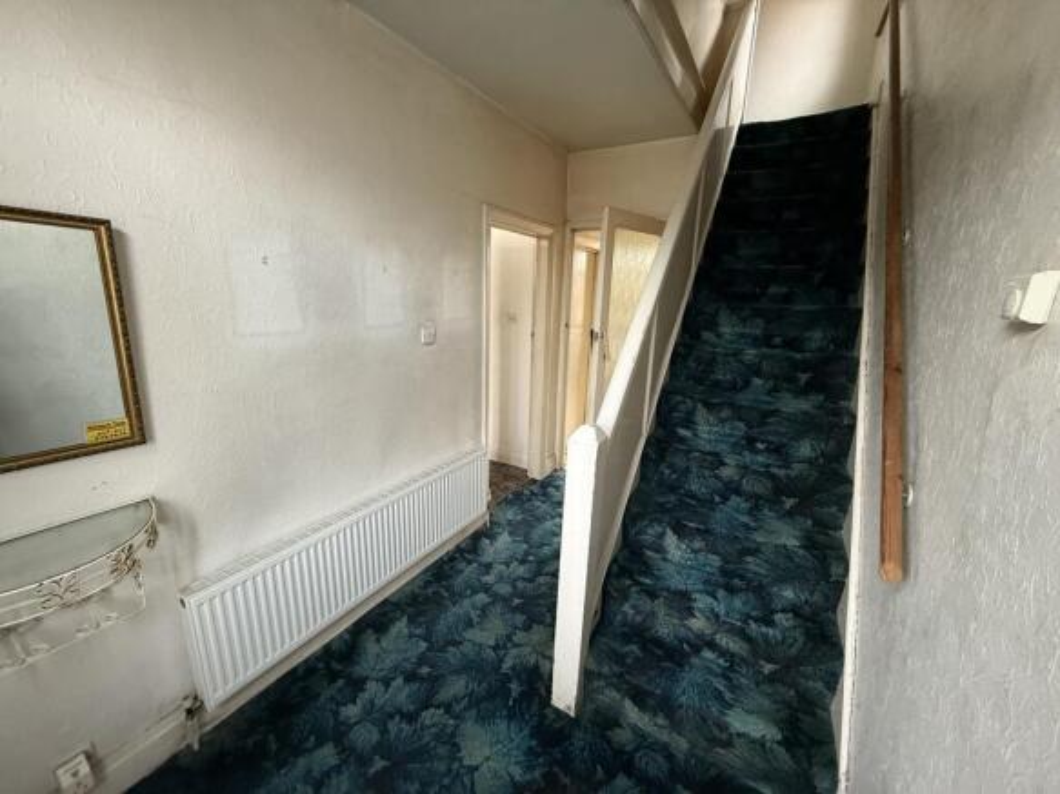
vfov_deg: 85.7
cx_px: 530
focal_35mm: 14
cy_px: 397
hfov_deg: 102.1
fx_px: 429
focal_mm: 2.22
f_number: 2.2
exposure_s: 1/76
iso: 320
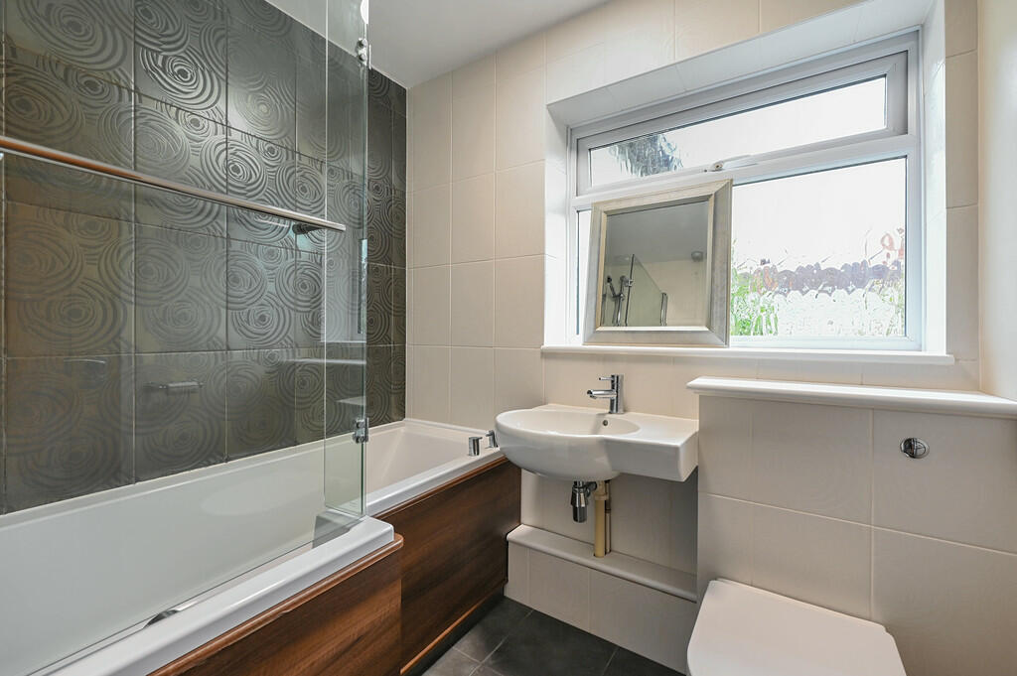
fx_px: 395
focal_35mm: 14
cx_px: 508
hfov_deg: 104.3
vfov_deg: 81.1
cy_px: 338
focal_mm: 14
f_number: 7.1
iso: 400
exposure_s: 1/10
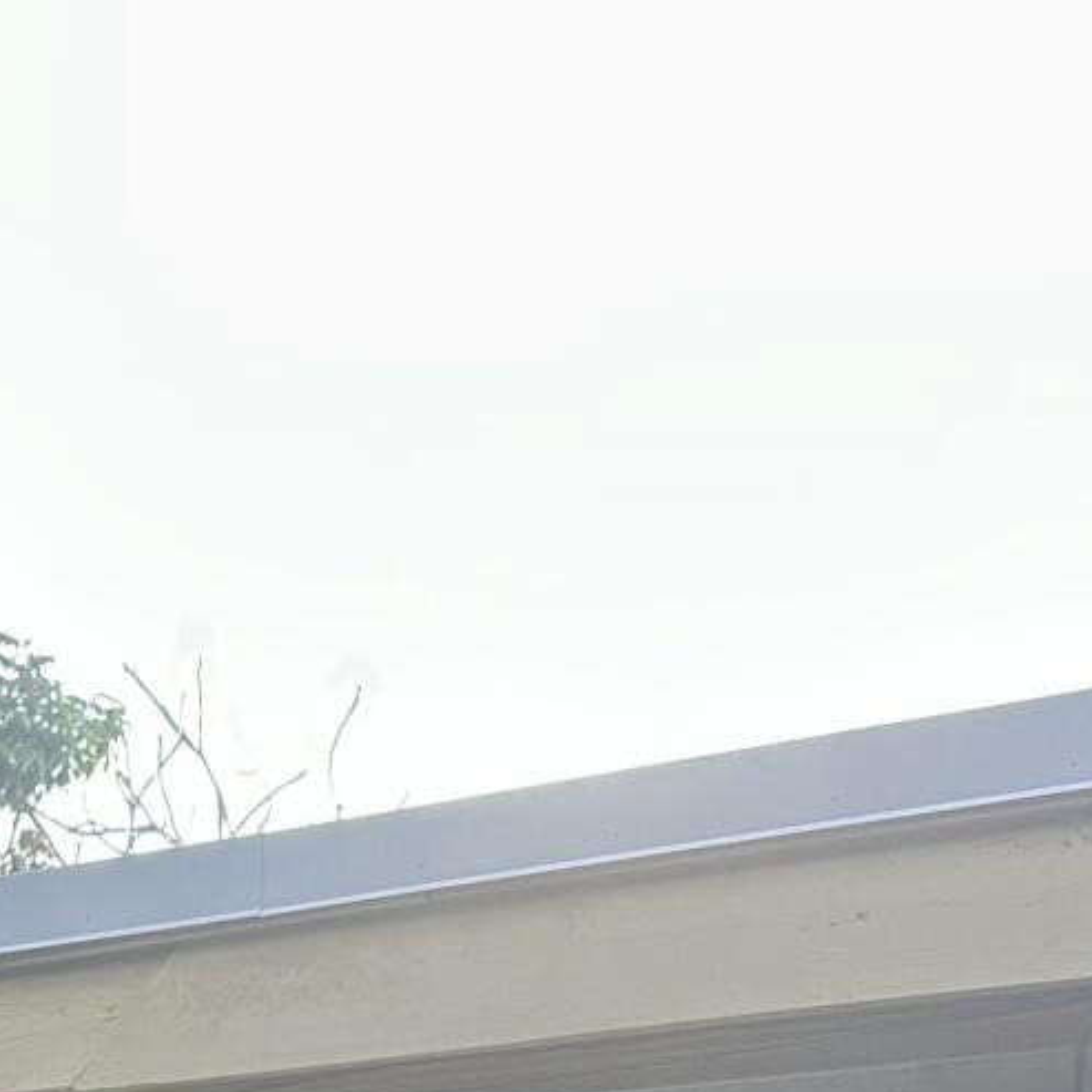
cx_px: 47
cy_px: 1991
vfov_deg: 16.6
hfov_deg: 19.7
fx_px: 3069
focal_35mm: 86
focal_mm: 6.86
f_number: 1.78
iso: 64
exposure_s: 1/121
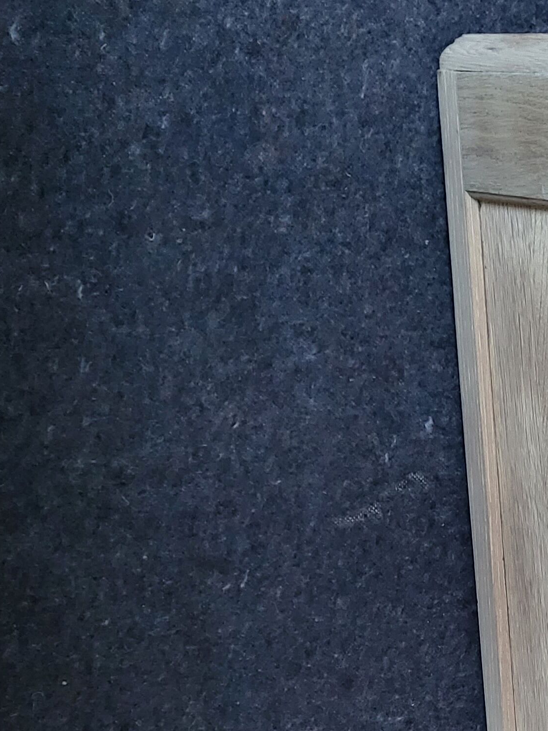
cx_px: 717
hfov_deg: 19.4
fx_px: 1478
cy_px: 683
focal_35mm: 70
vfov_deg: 26.7
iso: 640
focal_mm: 4.25
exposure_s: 1/50
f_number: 1.8
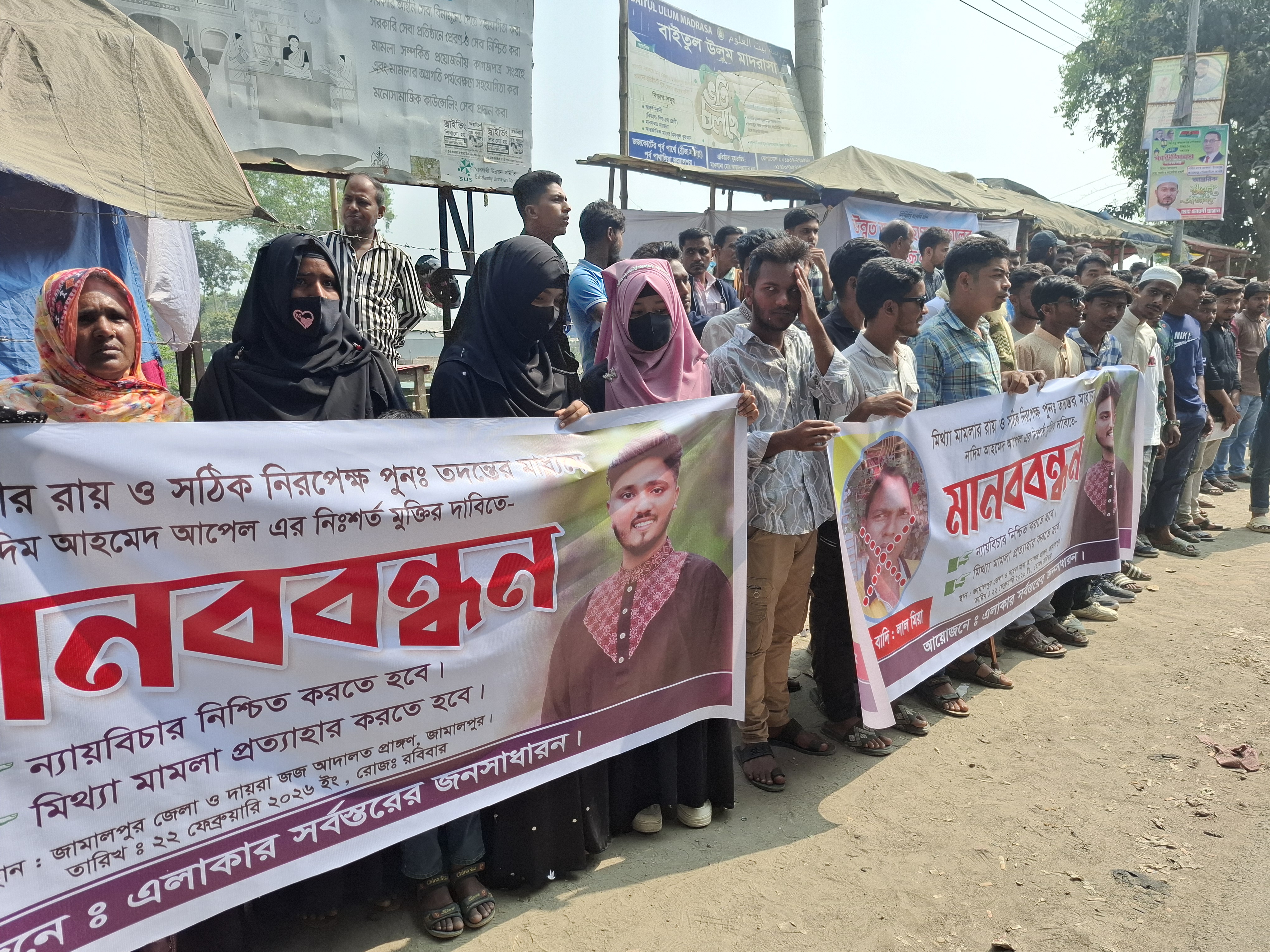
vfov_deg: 58.9
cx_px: 635
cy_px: 476
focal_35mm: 23
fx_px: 844
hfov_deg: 73.9
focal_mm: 5.54
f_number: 1.8
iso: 50
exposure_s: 1/896
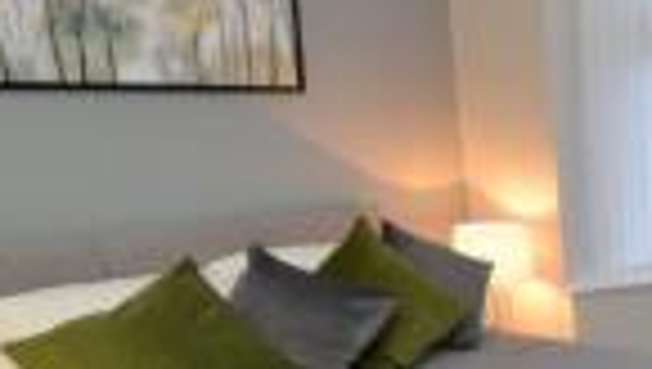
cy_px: 313
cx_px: 836
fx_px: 831
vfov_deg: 24.5
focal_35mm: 48
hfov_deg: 32.7
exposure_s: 1/60
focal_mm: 14
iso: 560
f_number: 4
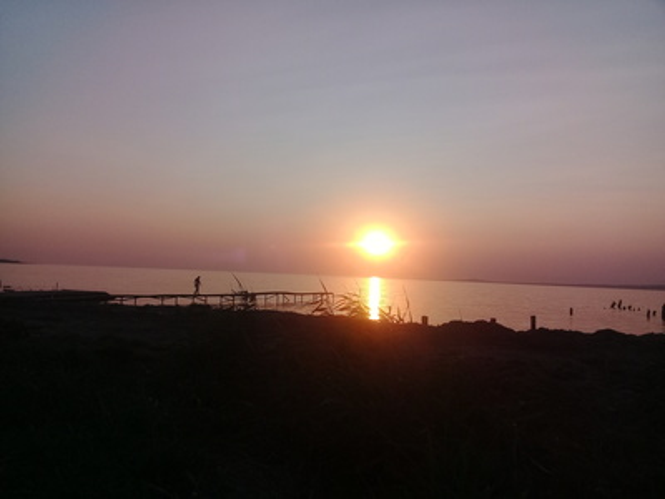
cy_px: 250
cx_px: 332
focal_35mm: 31
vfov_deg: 45.4
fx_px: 596
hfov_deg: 58.4
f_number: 2.2
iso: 50
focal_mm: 3.3
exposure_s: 1/1391
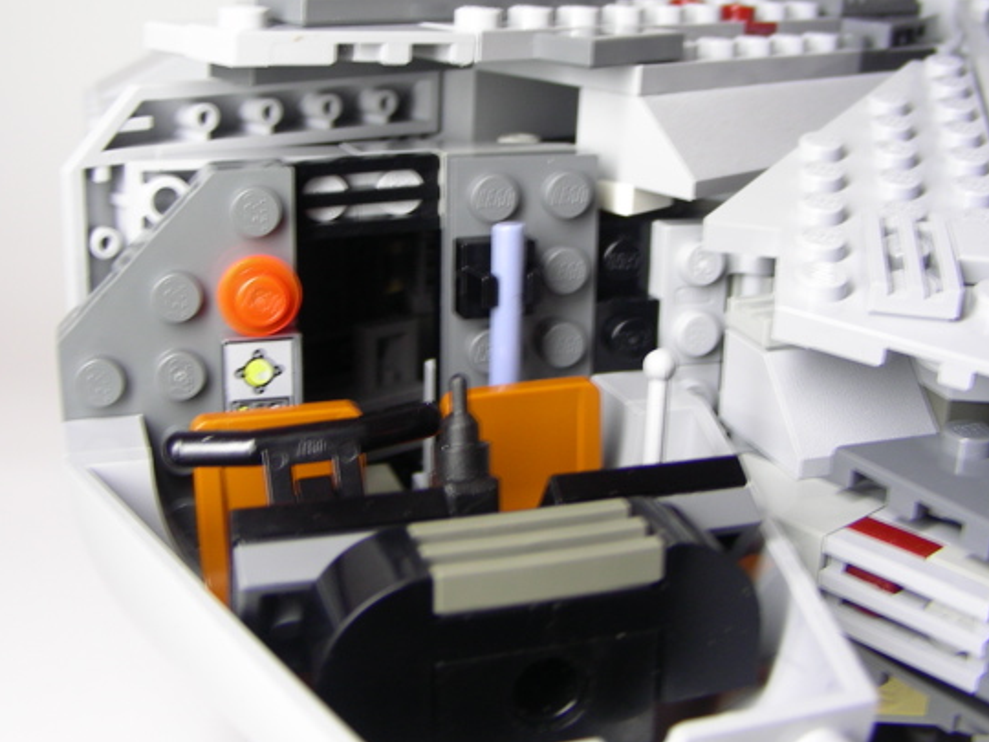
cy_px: 306
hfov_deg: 42.0
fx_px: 1286
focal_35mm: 45
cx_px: 452
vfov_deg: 32.1
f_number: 3.5
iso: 50
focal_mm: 6.3
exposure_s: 1/4.2
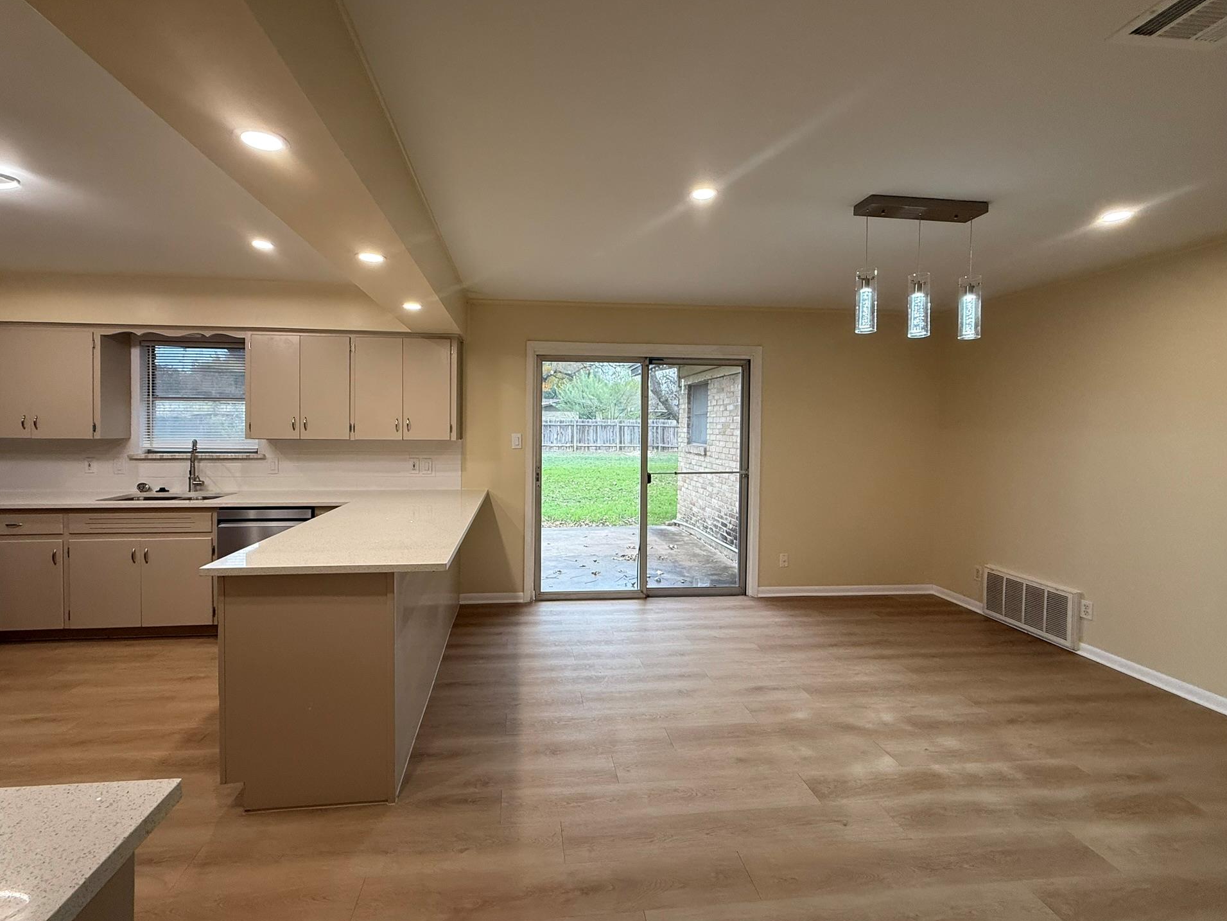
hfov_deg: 98.0
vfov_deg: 81.7
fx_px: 532
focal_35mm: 15
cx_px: 575
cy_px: 436
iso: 125
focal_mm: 2.22
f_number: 2.2
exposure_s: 1/120
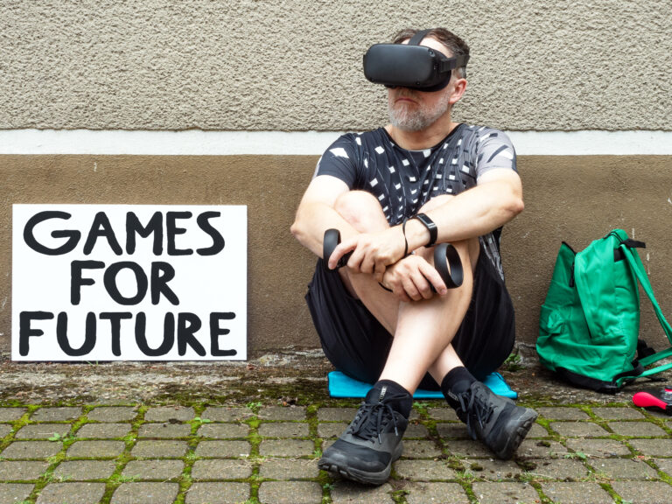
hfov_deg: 51.4
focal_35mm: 36
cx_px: 336
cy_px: 252
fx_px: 699
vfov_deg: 39.7
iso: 100
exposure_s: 1/20
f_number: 13
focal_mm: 18
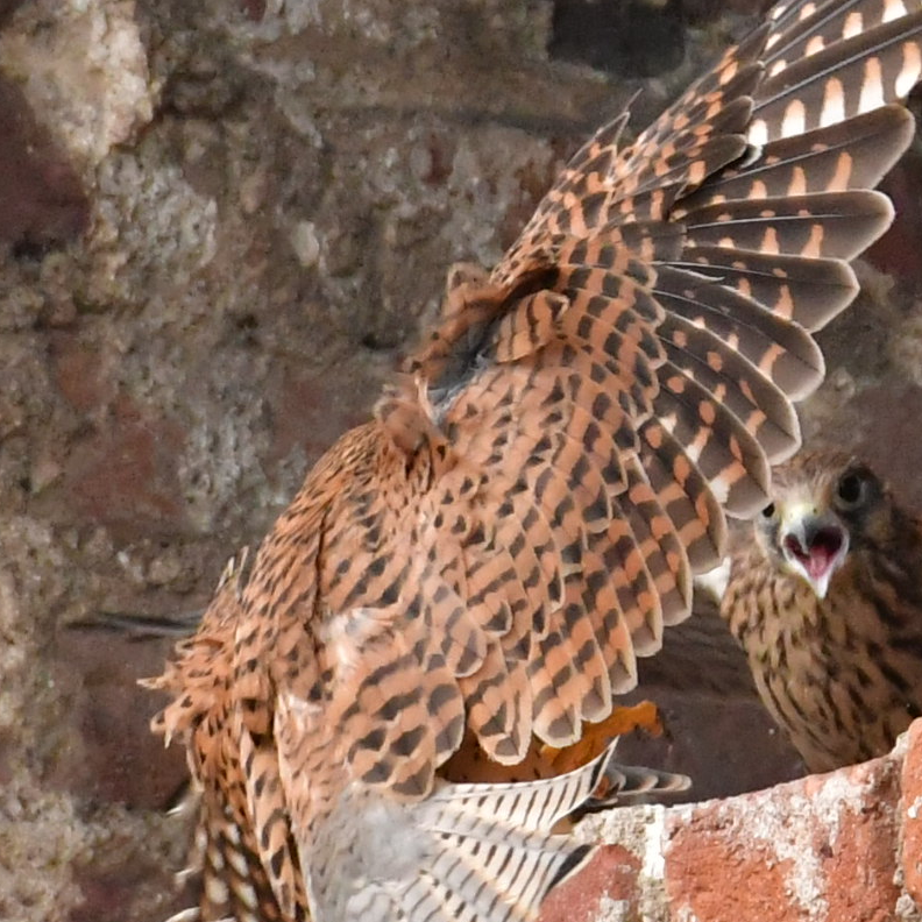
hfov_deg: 1.0
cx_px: 937
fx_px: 52403
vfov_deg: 1.0
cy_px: 395
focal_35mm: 1739
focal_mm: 500
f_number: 8
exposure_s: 1/2000
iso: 2200
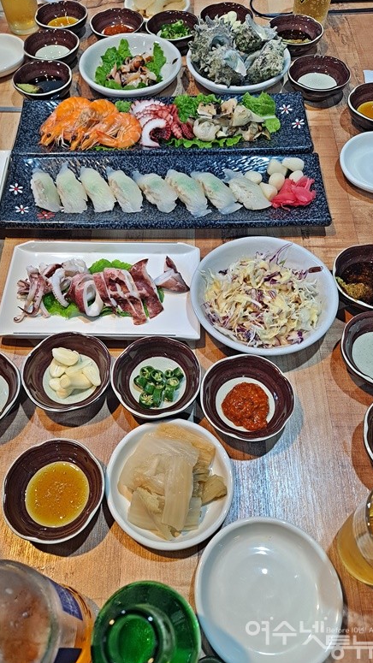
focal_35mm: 27
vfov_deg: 69.9
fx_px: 475
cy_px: 330
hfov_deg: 42.8
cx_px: 161
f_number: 1.8
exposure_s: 1/50
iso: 100
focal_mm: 5.23
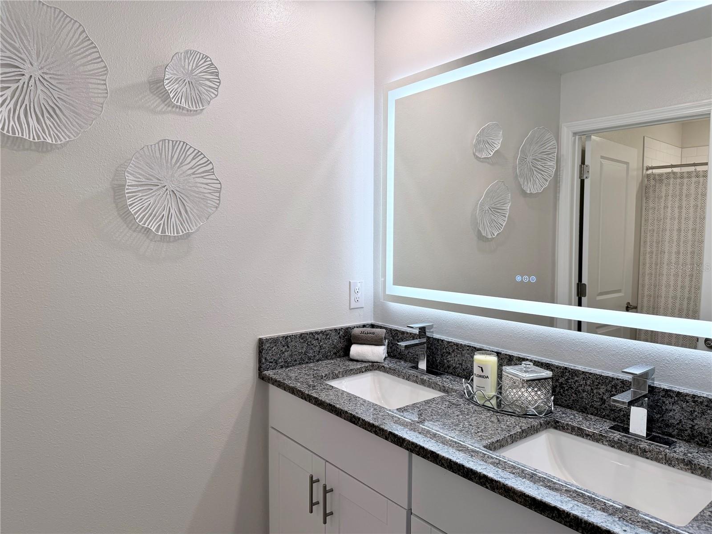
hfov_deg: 71.6
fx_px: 494
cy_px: 267
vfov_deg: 56.8
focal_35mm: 24
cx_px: 356
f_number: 1.78
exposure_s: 1/135
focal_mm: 6.76
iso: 50
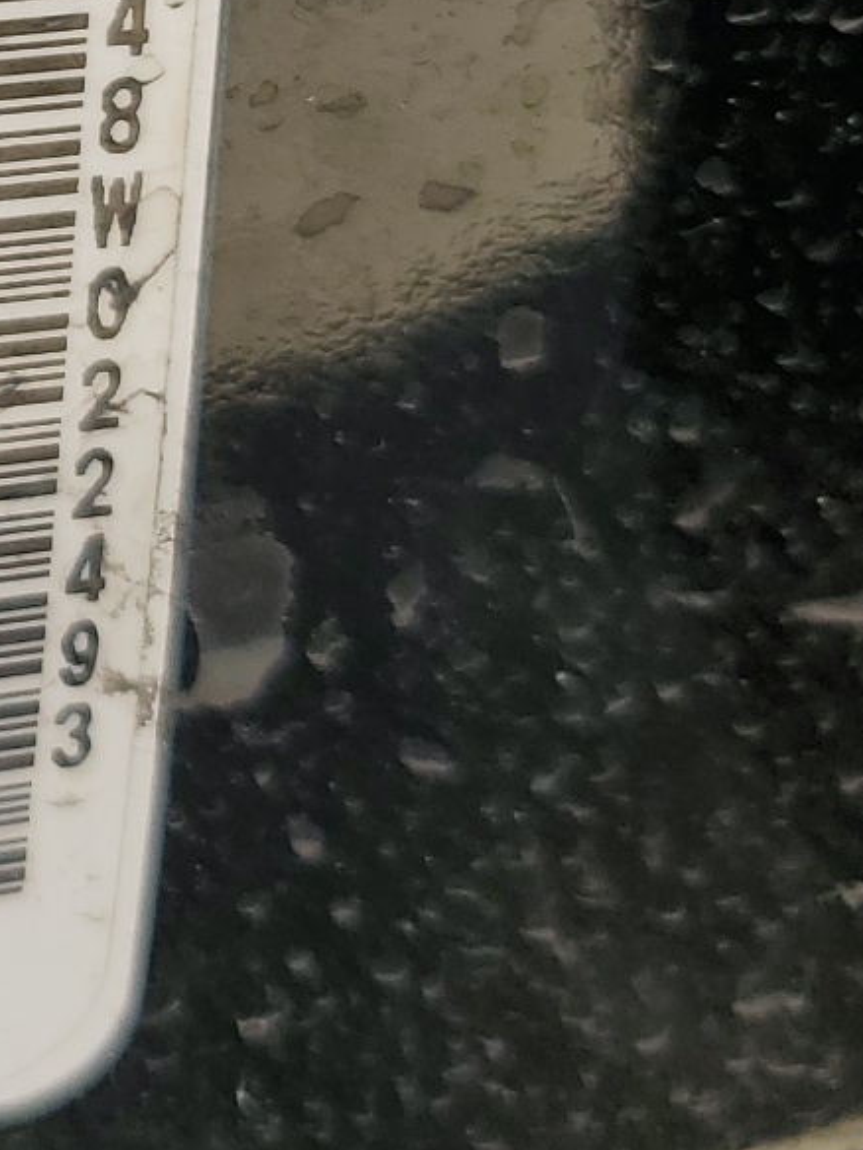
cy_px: -86
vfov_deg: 19.8
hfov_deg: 14.1
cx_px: -589
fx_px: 3158
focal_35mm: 95
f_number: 1.5
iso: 50
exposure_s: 1/455
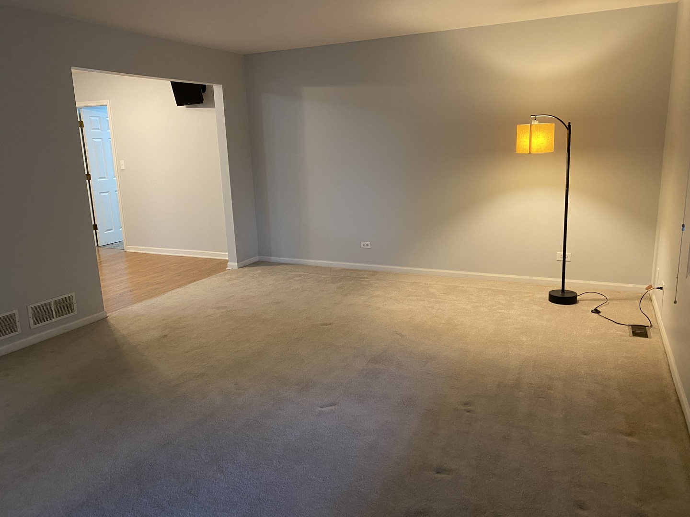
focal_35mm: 26
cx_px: 345
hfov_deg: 67.3
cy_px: 258
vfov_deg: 53.1
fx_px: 518
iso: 200
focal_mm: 4.25
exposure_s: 1/60
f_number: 1.8
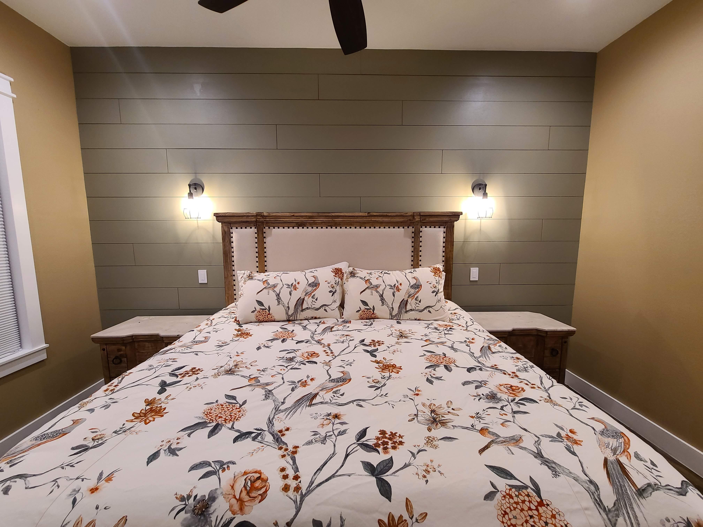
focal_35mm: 13
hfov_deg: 106.2
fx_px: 264
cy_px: 264
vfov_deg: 89.9
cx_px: 352
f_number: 2.2
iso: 320
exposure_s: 1/60
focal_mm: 2.2
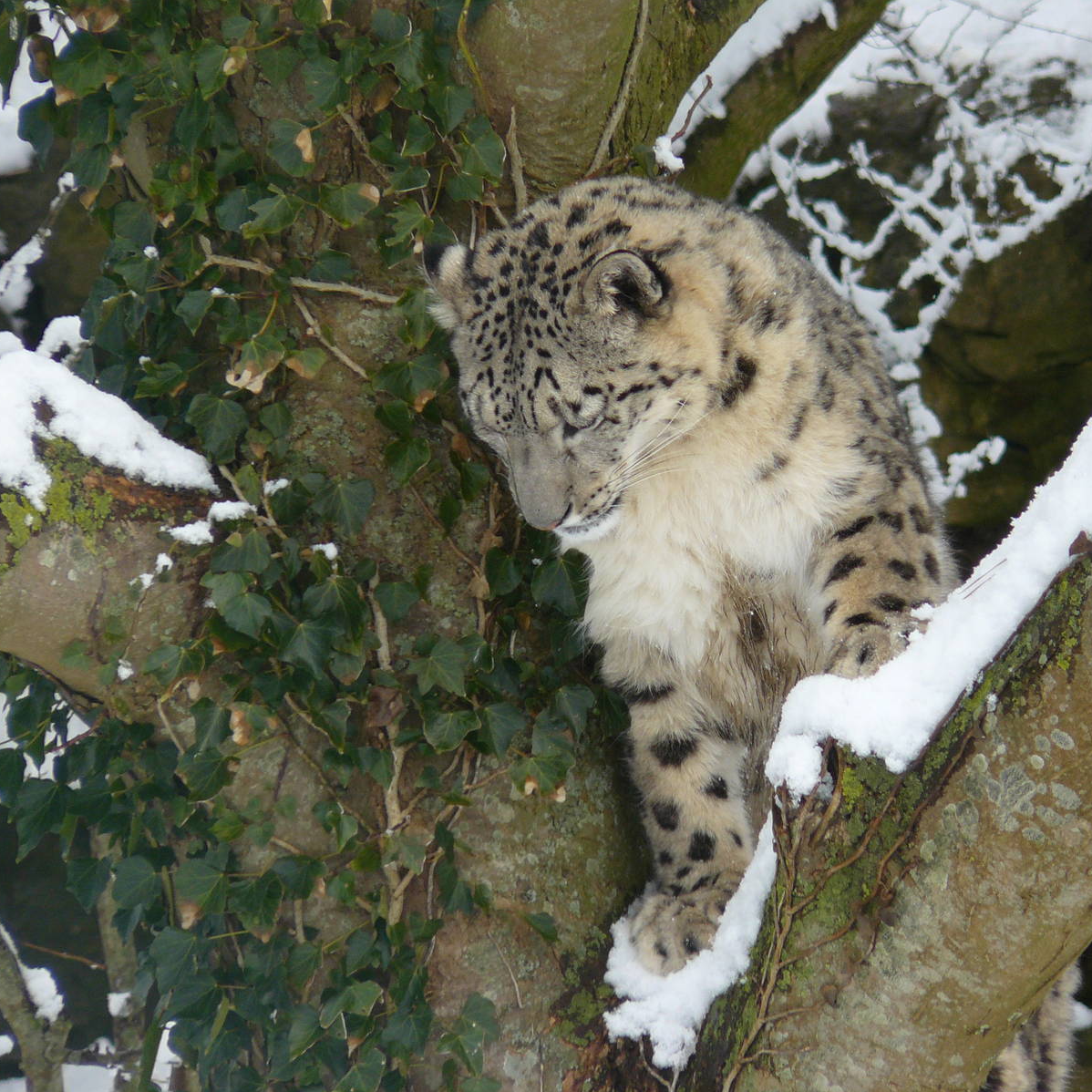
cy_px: 546
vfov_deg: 3.4
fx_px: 18202
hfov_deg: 3.4
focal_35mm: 510
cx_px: 672
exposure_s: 1/250
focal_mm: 72
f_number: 4.5
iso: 100
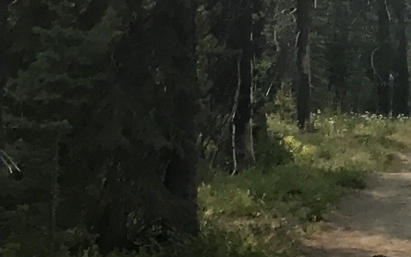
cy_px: -579
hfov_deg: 11.7
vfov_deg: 6.7
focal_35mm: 174
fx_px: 1949
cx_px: 555
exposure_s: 1/1182
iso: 20
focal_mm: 3.99
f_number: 1.8
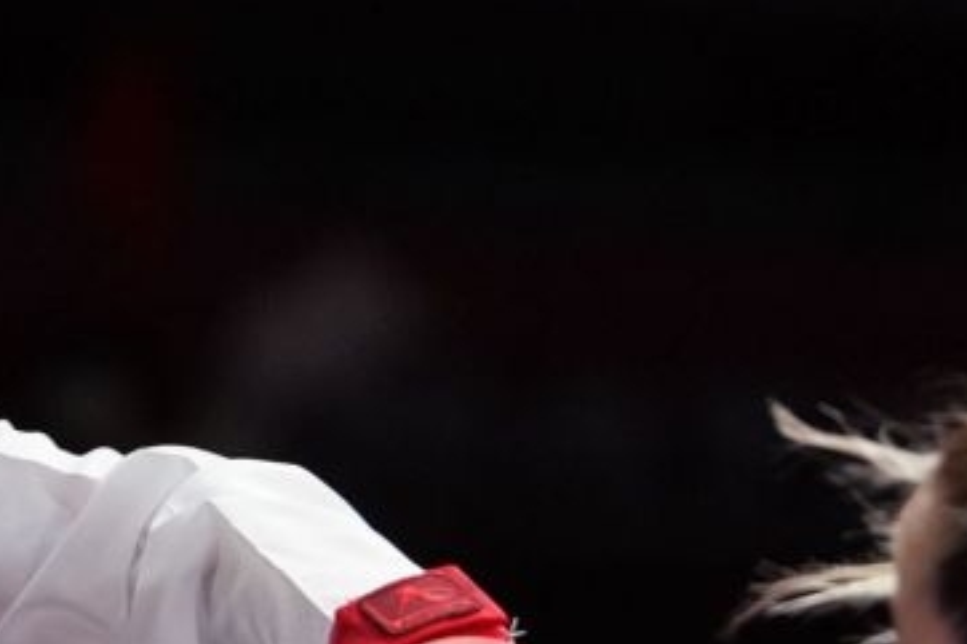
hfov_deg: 2.1
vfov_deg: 1.4
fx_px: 26418
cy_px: 548
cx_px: 548
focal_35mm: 984
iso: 2500
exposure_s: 1/1000
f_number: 2.8
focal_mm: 198
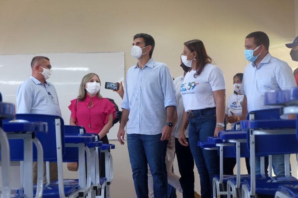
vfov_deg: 18.2
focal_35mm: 75
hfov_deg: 27.0
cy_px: 99
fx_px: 621
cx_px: 149
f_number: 5.6
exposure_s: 1/180
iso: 2500
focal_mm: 50
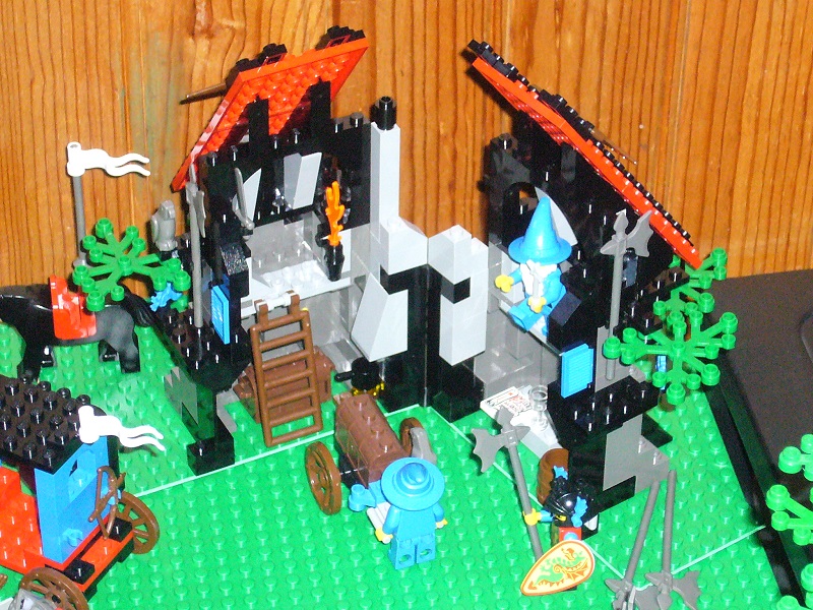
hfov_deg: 15.5
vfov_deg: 11.7
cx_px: 406
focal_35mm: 127
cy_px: 305
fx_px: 2983
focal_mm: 15.4
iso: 400
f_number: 4.6
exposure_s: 1/30
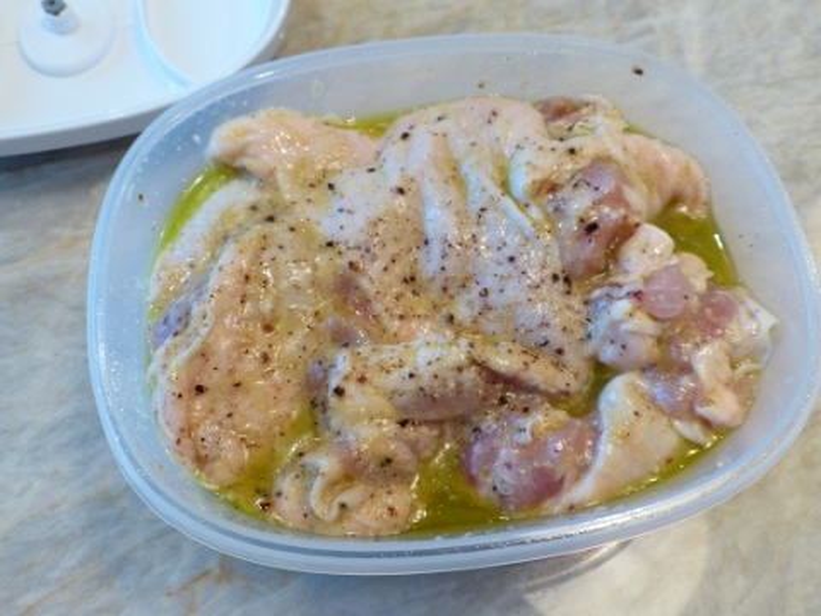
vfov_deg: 46.8
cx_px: 410
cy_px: 308
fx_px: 712
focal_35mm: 30
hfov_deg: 60.0
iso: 400
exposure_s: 1/25
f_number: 3.6
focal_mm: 5.4
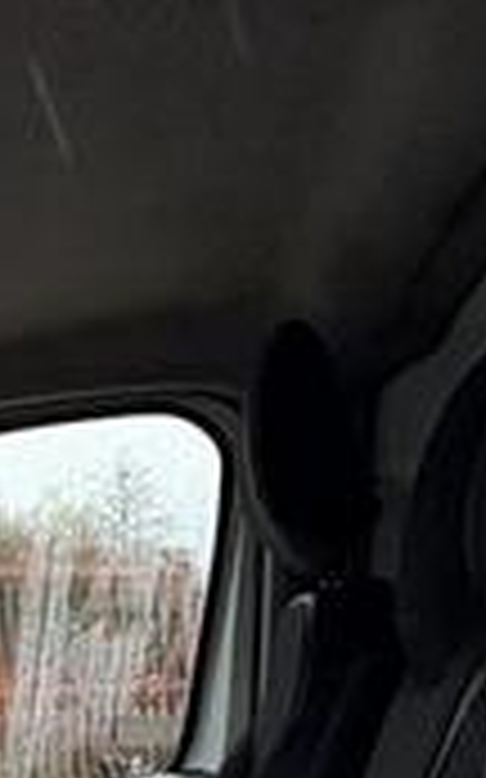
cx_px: 94
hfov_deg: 16.8
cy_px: 1147
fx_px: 1633
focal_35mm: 77
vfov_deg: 22.4
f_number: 2.2
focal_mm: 2.22
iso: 100
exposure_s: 1/99
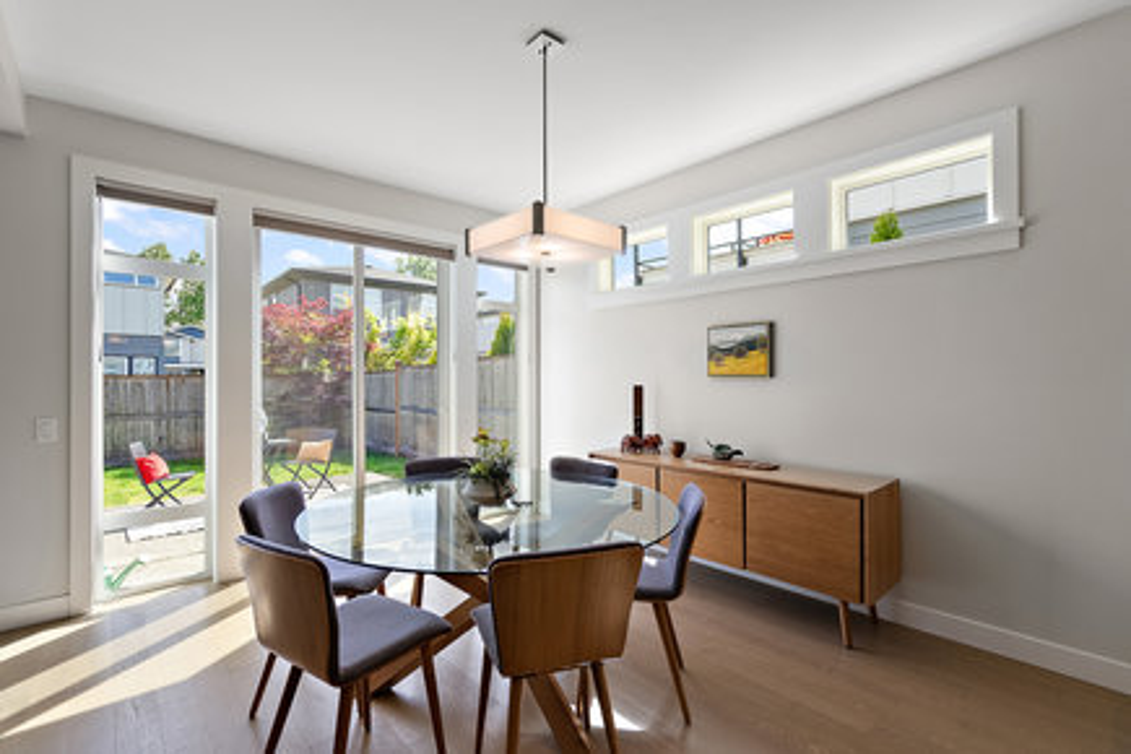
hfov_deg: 96.7
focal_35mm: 16
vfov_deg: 73.7
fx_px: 503
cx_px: 566
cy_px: 377
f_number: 7.1
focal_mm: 16
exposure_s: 1/60
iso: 400
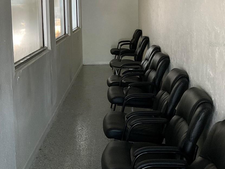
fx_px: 364
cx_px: 17
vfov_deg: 25.8
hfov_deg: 32.4
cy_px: 44
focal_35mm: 56
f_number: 1.8
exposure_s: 1/60
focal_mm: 3
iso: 160
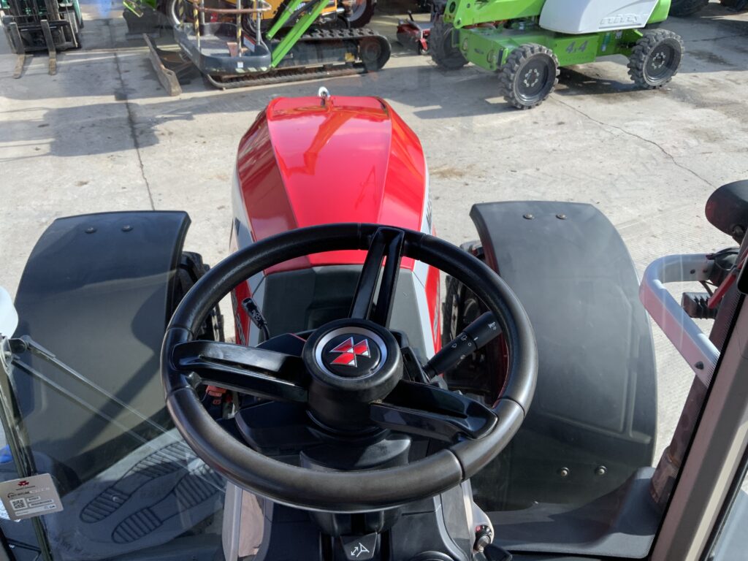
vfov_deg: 48.2
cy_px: 280
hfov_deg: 61.7
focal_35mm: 29
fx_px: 627
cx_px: 374
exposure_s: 1/415
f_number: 1.8
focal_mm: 3
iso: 16
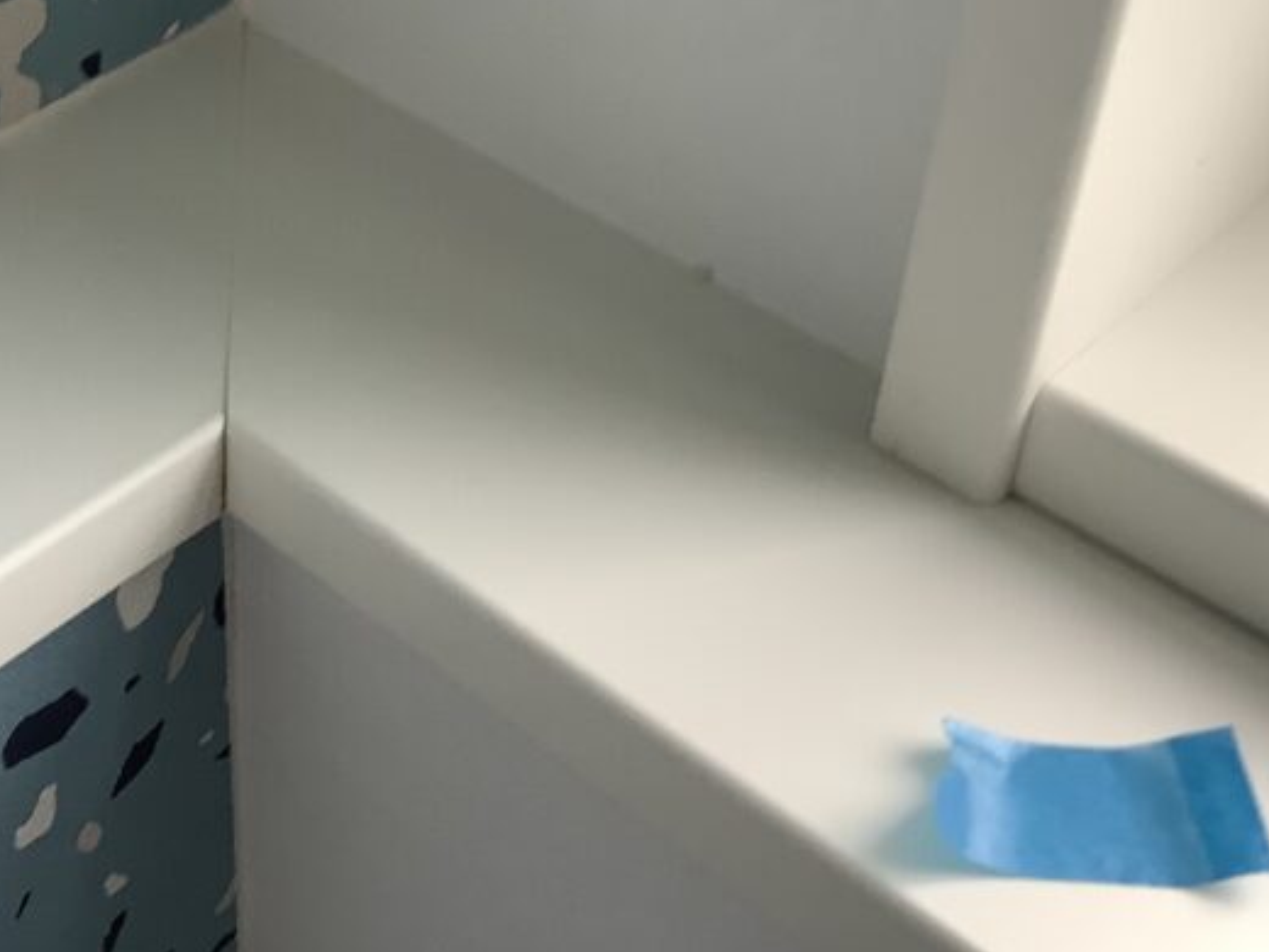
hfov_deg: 30.7
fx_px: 2236
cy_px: 215
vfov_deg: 23.7
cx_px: 215
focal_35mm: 61
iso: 100
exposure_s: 1/60
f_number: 2.4
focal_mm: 3.3
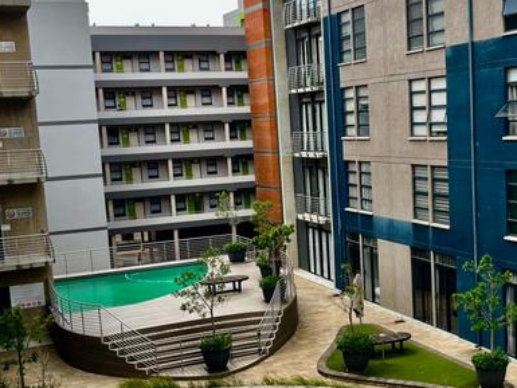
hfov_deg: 35.1
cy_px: 228
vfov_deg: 27.0
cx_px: 350
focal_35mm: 54
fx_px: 807
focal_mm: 5.1
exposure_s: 1/212
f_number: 1.6
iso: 40
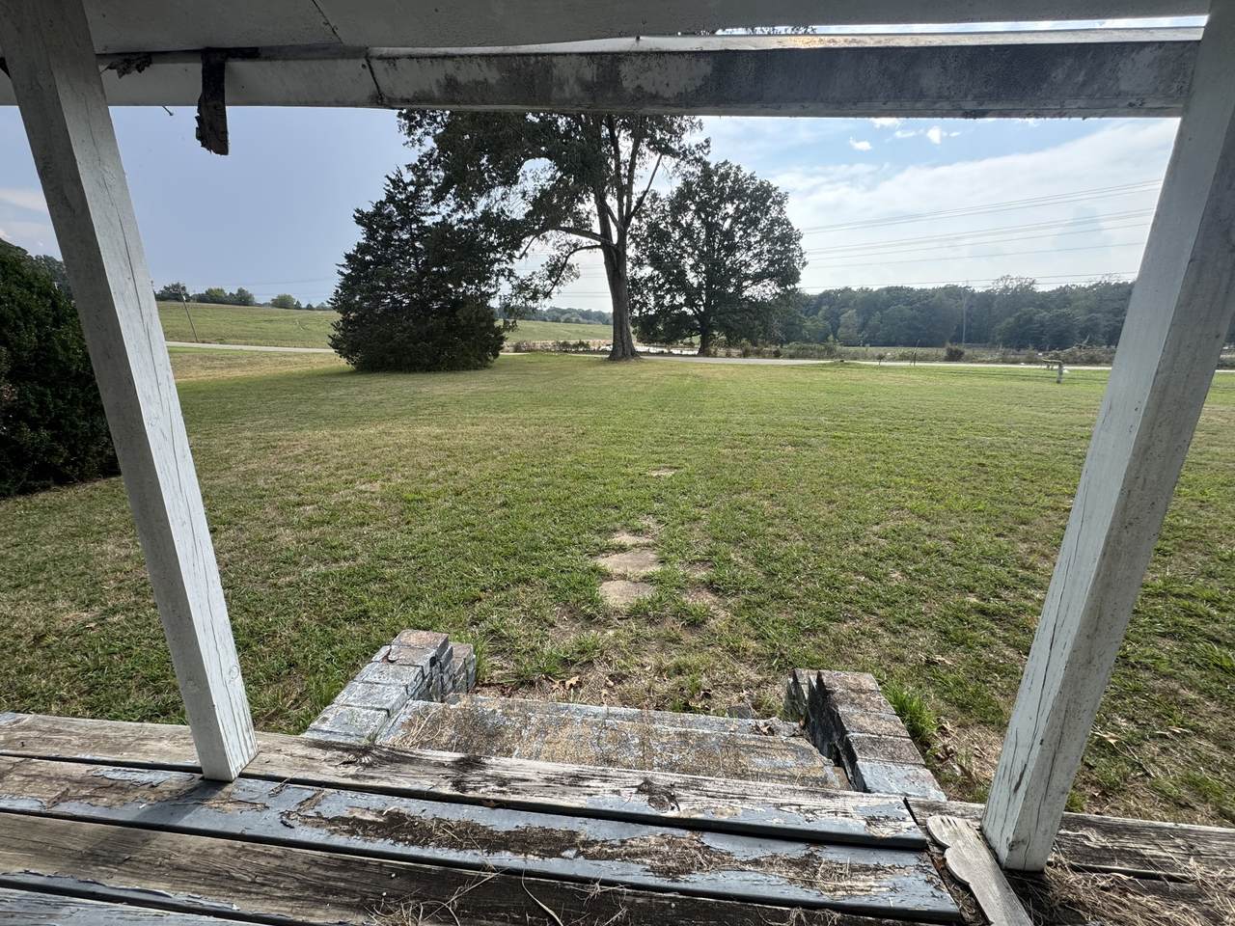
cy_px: 463
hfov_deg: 102.1
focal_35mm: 14
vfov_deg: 85.7
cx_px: 618
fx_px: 499
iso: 40
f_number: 2.2
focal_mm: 2.22
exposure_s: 1/403
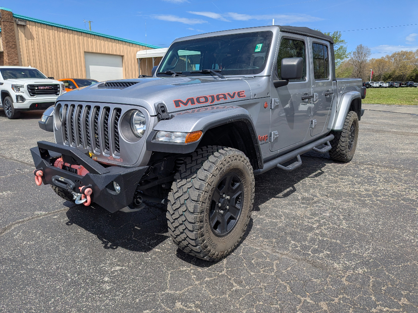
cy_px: 156
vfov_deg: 56.8
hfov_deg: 71.6
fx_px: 290
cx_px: 209
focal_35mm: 24
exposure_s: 1/3311
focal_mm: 4.53
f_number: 1.7
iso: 39
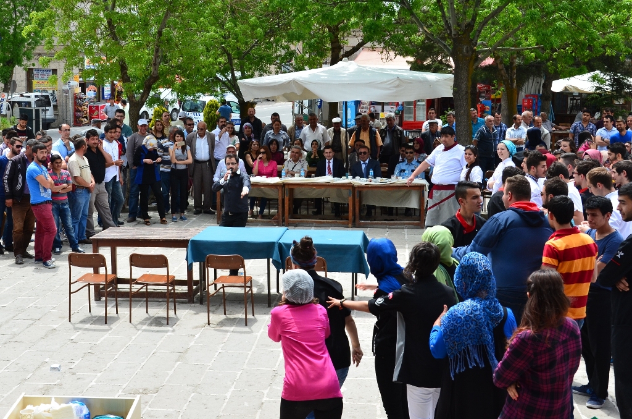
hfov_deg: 43.7
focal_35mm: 45
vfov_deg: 29.7
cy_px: 210
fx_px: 788
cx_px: 316
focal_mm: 30
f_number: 8
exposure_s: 1/320
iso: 250
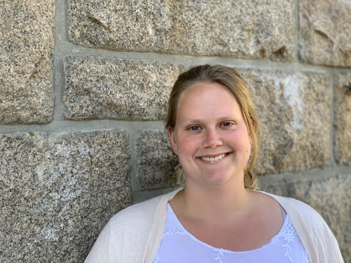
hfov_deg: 36.8
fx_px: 527
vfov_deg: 28.0
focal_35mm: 52
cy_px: 132
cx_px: 176
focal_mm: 6
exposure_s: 1/122
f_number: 2.4
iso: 25
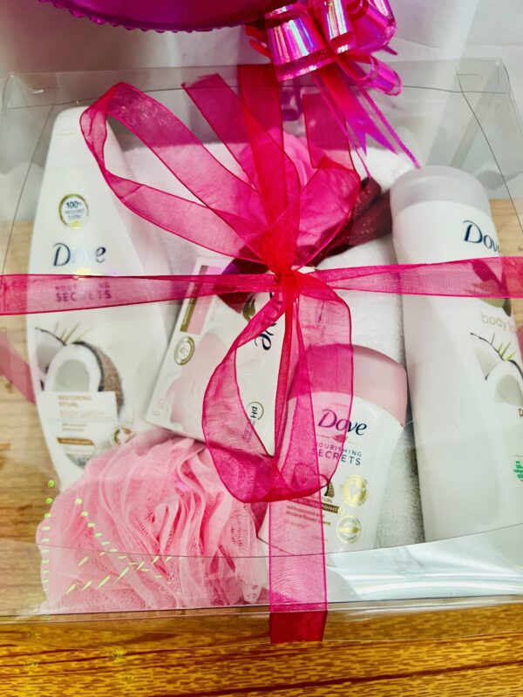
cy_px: 348
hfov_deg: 53.1
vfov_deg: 67.3
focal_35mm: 26
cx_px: 262
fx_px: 524
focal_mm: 5.7
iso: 125
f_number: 1.5
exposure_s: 1/60
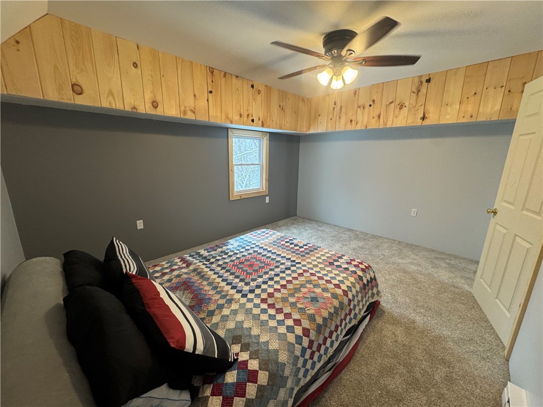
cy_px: 204
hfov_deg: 102.1
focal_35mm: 14
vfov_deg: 85.7
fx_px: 220
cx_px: 272
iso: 200
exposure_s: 1/60
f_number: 2.2
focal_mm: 2.22
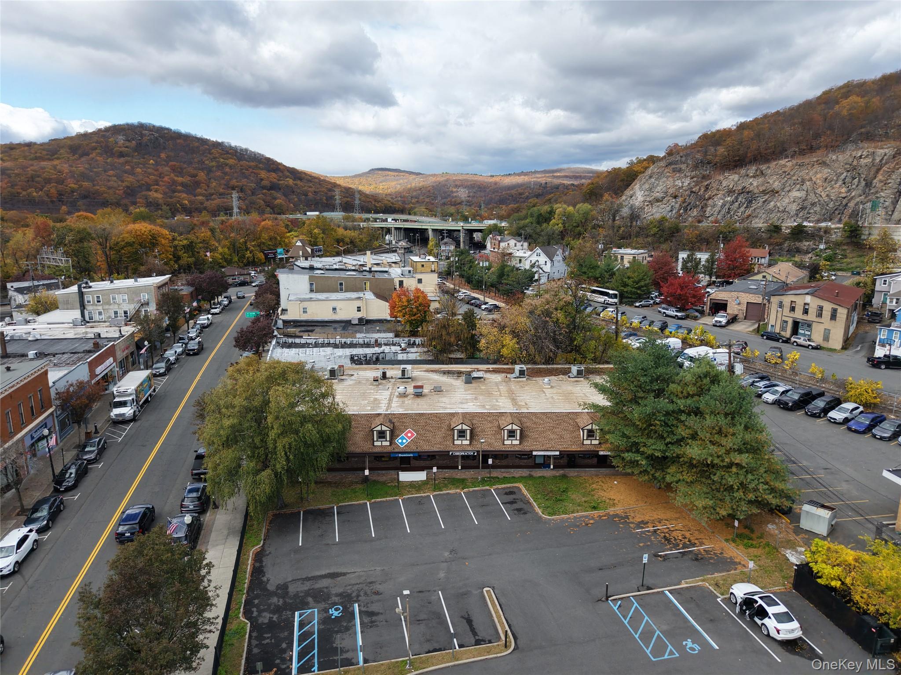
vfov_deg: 56.8
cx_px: 450
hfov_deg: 71.6
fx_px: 625
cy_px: 338
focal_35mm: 24
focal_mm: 8.67
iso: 100
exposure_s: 1/1250
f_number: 1.8
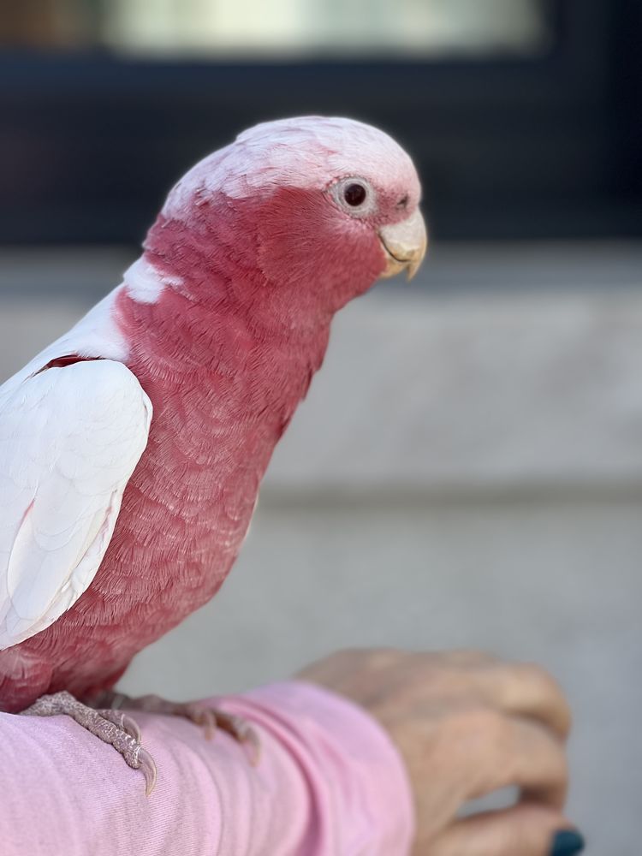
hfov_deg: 19.1
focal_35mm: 77
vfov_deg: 25.3
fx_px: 1904
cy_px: 428
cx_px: 321
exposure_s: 1/159
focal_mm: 9
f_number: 2.8
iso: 25
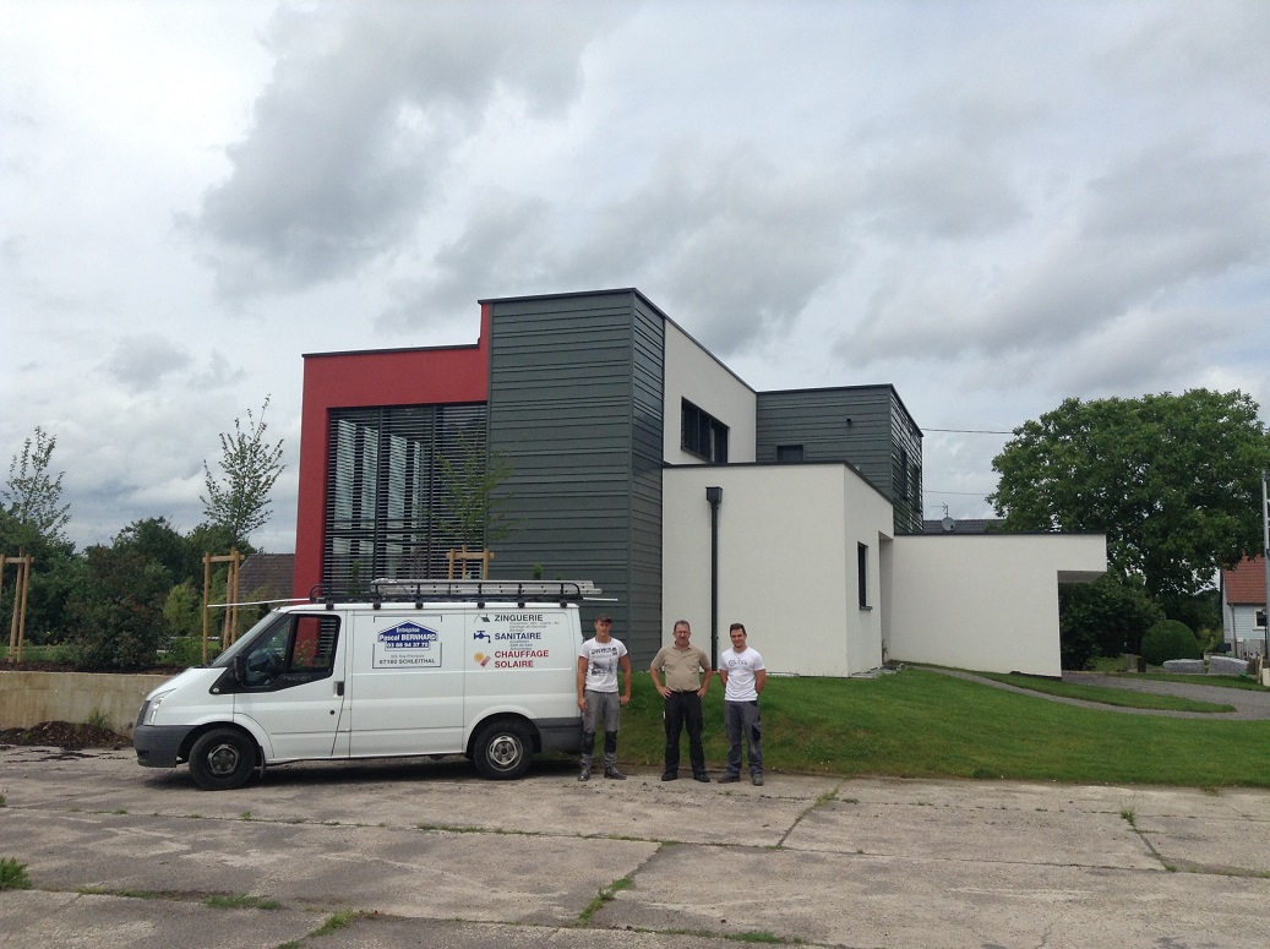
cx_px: 635
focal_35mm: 33
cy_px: 474
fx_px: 1209
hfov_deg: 55.4
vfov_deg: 42.9
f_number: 2.4
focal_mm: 3.3
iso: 25
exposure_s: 1/1812
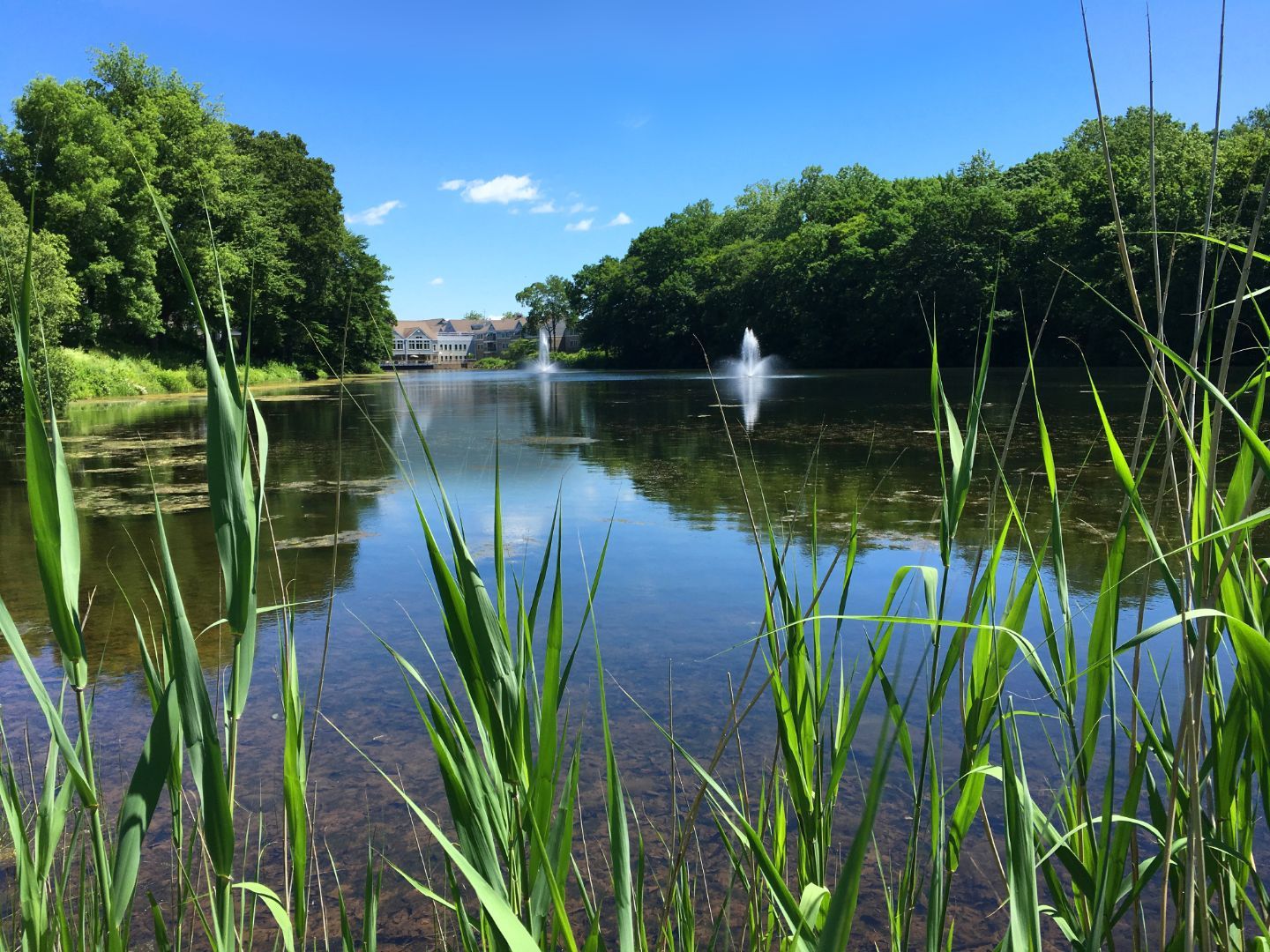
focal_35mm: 29
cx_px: 635
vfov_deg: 48.2
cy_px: 476
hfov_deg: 61.7
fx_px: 1064
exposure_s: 1/1183
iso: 25
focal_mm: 4.15
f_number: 2.2
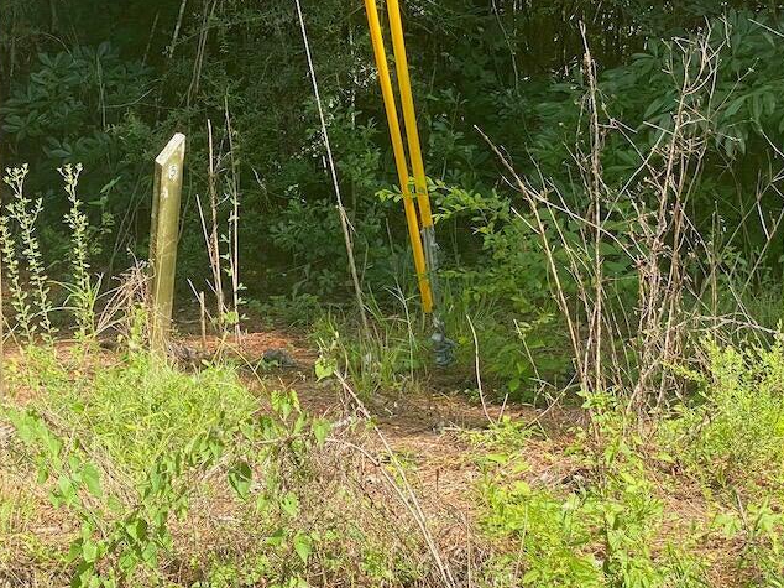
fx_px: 2377
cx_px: 30
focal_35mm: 105
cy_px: 134
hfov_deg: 18.3
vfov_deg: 14.0
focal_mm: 6
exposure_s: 1/347
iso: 20
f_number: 2
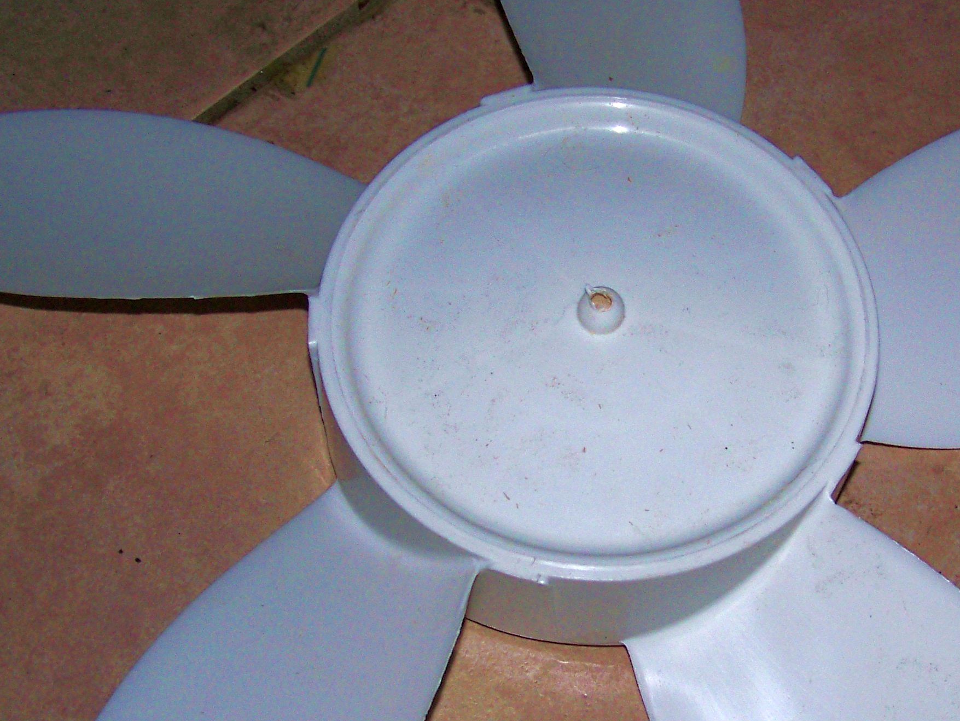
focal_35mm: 63
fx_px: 1748
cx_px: 613
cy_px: 431
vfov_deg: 23.3
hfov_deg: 30.6
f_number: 2.8
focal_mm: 5.85
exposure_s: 1/30
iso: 64
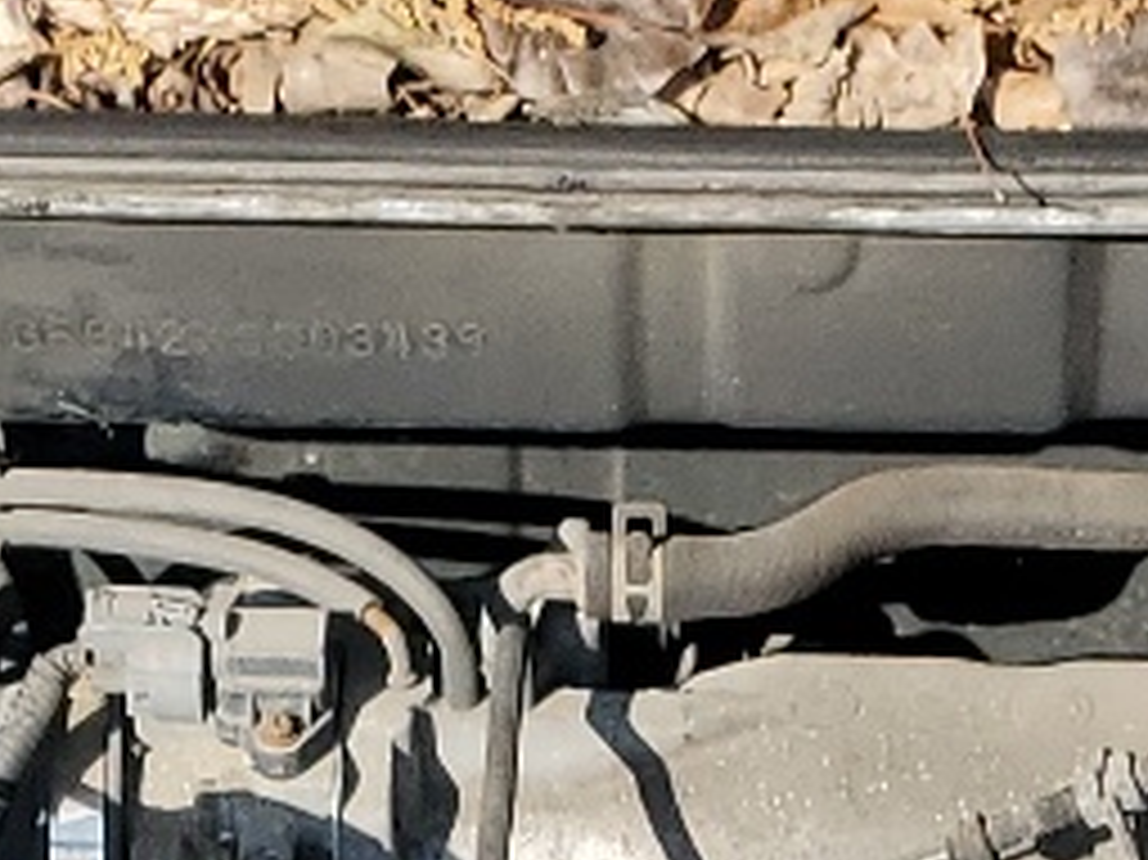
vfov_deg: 7.9
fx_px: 5403
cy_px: 2512
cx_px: 594
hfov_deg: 12.1
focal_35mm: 163
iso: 50
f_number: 1.5
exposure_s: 1/1429
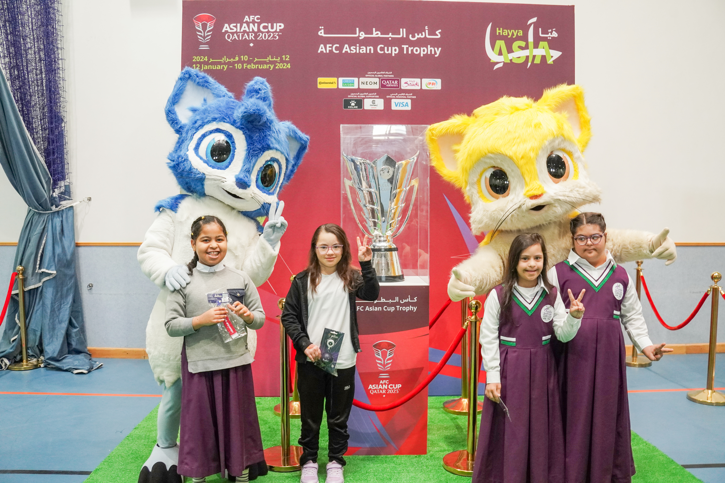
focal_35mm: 30
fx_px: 610
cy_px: 242
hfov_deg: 61.4
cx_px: 362
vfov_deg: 43.2
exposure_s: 1/125
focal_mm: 20.2
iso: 1600
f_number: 4
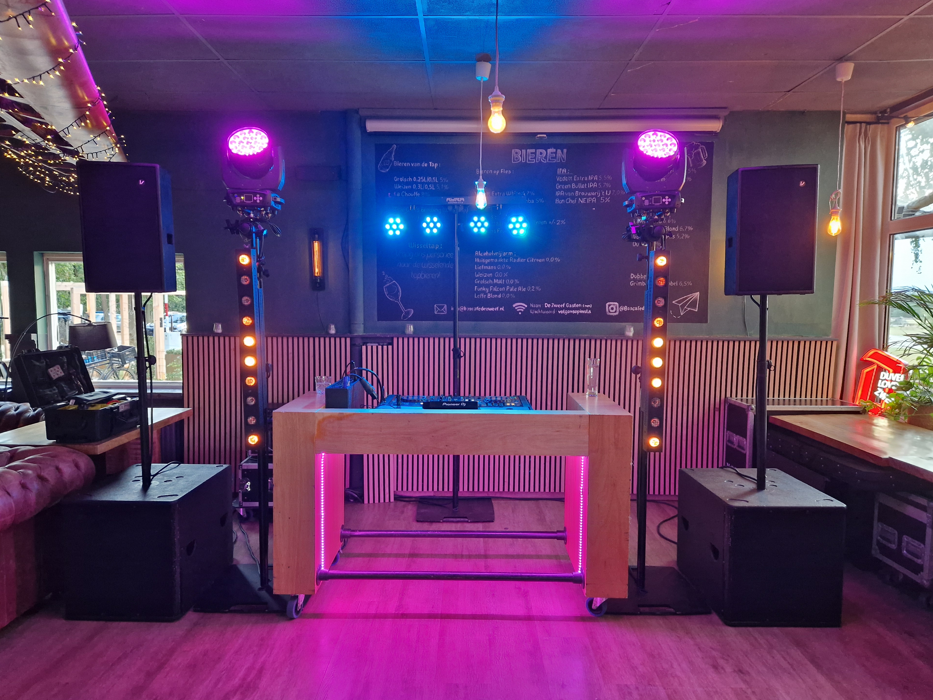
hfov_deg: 71.6
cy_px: 347
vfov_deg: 56.8
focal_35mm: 24
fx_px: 647
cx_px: 457
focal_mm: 5.4
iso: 500
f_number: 1.8
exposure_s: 1/100
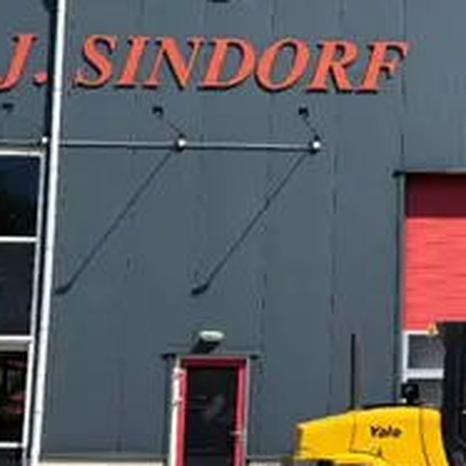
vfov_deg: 28.9
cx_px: 486
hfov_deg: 27.1
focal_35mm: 59
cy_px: 304
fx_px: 899
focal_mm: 5.96
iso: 50
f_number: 1.6
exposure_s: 1/2451
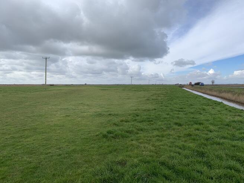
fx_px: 183
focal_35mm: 26
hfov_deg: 67.3
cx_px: 122
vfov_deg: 53.1
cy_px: 92
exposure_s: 1/1447
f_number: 1.8
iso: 25
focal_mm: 4.25
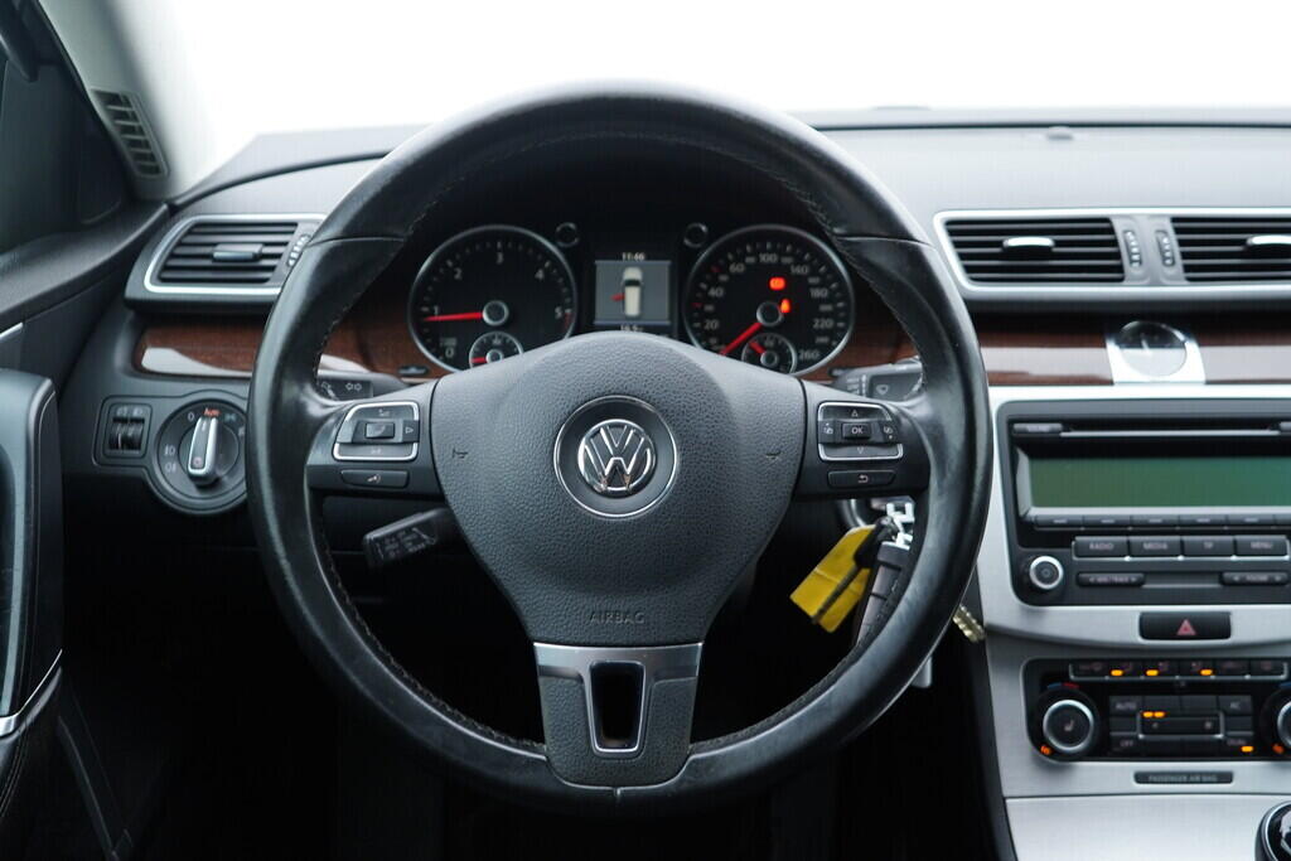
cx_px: 646
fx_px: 1291
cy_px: 430
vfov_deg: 36.9
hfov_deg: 53.1
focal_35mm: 36
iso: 250
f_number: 2.8
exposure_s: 1/40
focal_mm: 24
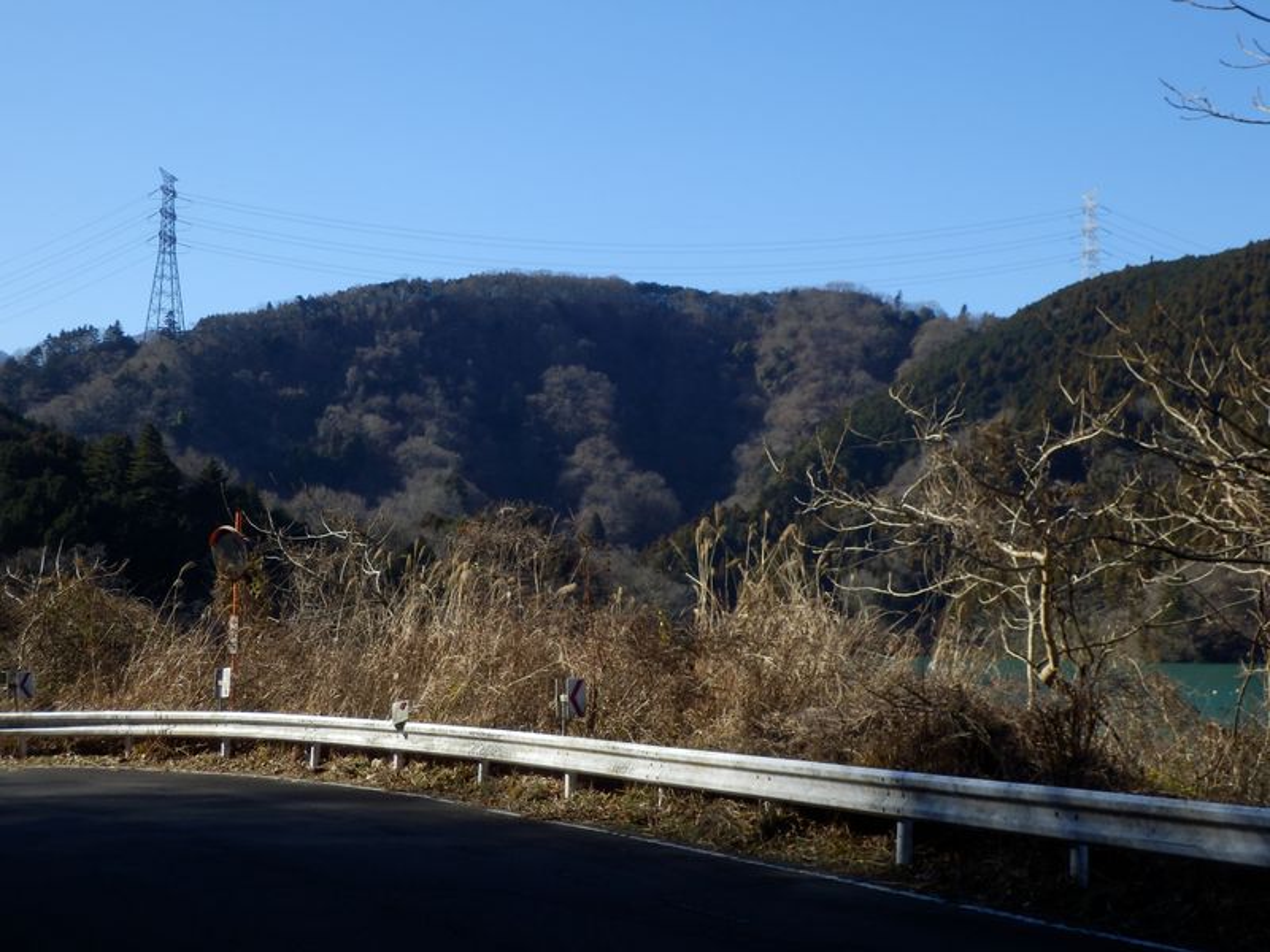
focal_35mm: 57
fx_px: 2091
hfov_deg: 33.8
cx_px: 635
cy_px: 476
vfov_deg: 25.7
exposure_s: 1/500
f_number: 4.5
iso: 80
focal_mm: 10
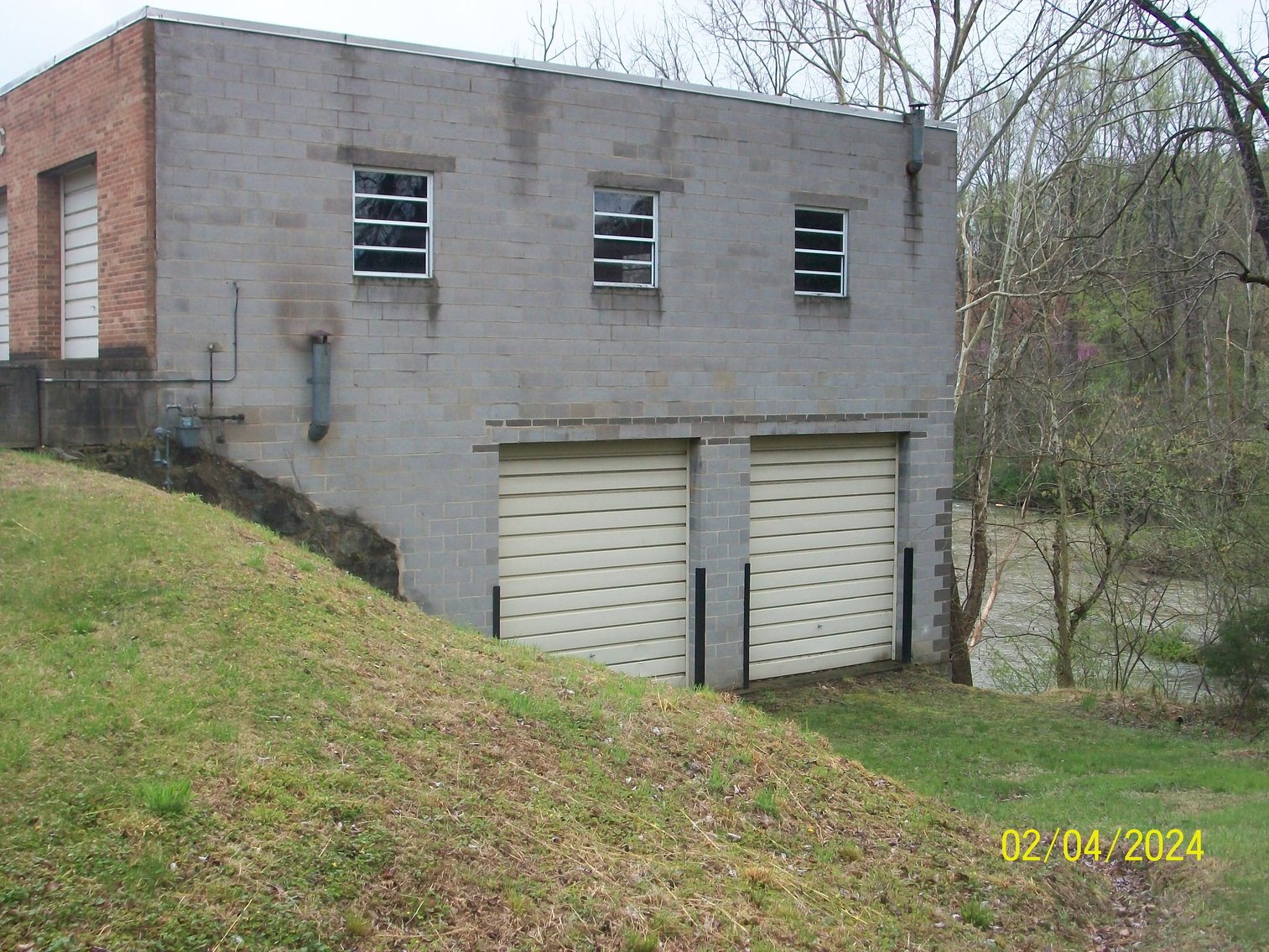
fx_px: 1540
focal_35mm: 42
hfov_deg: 44.8
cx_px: 634
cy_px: 476
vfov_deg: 34.4
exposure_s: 1/400
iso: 80
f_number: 3.2
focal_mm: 7.1
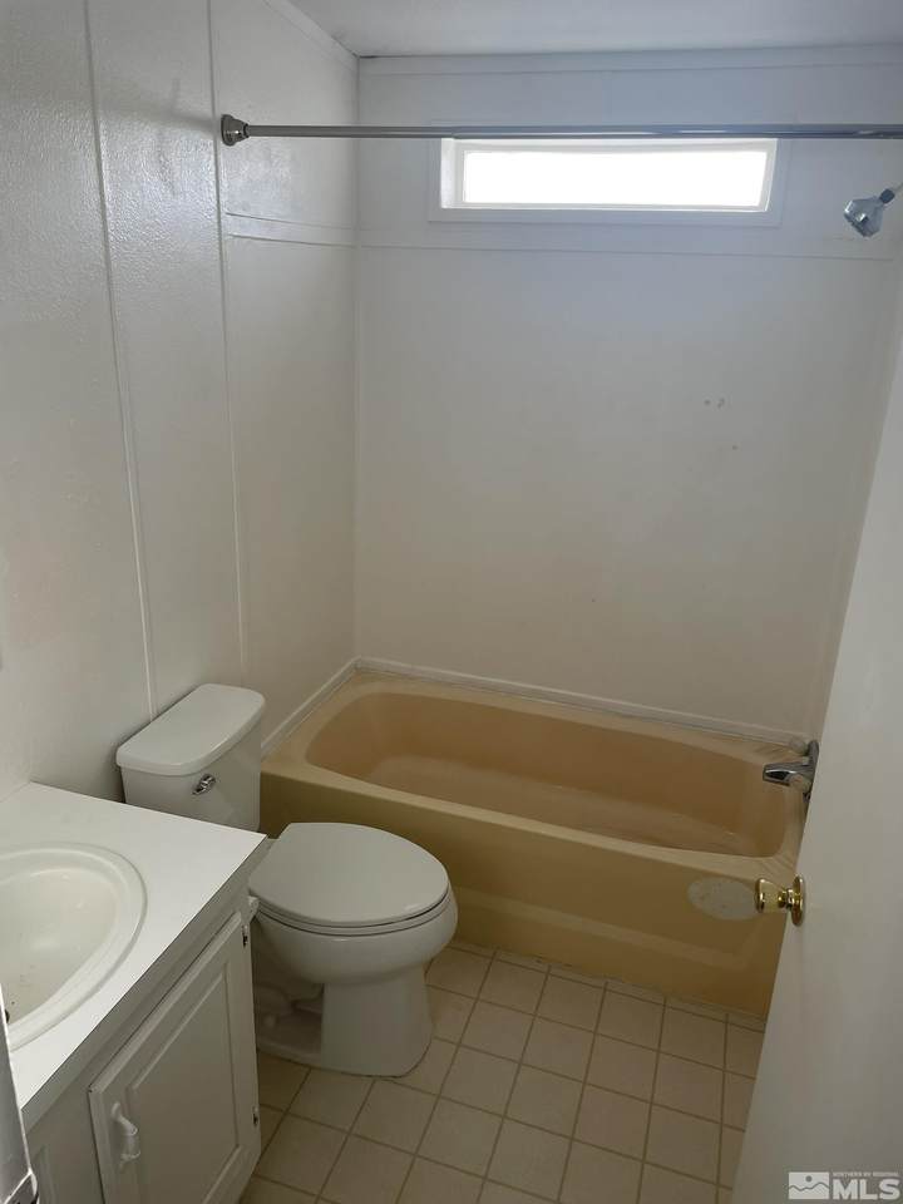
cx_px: 452
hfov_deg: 53.1
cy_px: 602
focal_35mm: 26
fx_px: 904
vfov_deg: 67.3
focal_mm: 4.2
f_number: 1.6
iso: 32
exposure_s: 1/186
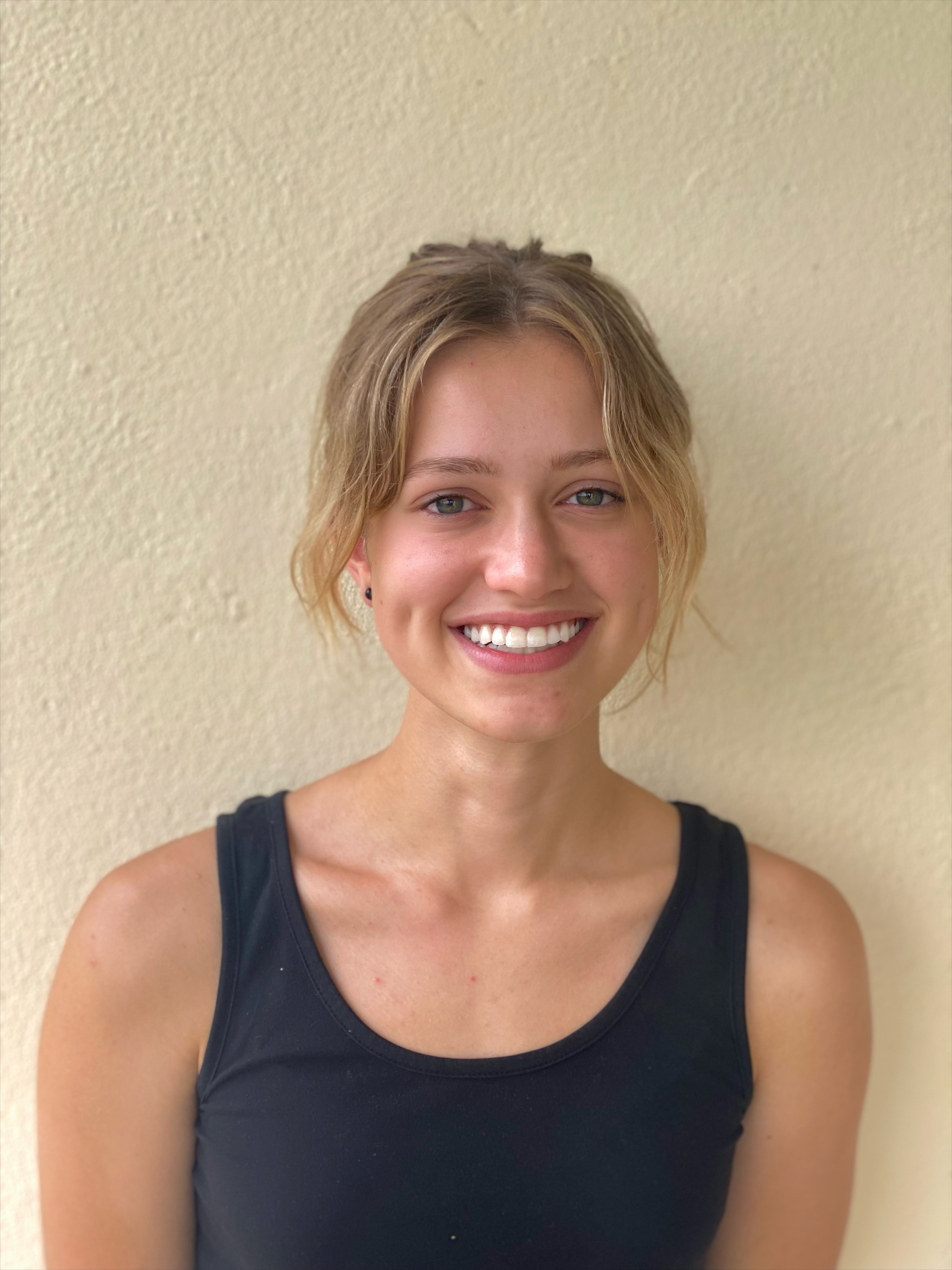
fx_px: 1907
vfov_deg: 36.8
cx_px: 476
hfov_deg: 28.0
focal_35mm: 52
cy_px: 635
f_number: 2
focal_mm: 6
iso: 20
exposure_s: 1/164
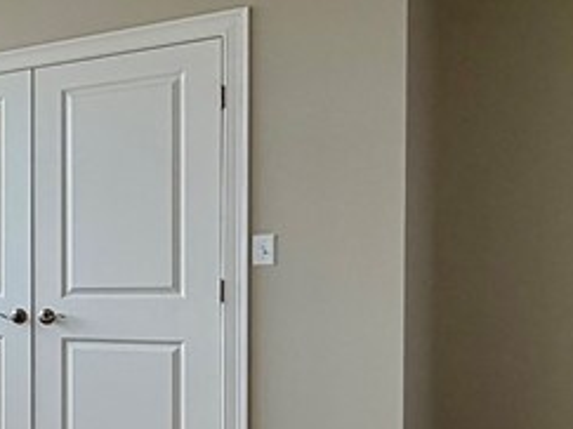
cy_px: 298
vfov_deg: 24.6
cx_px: -336
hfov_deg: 24.0
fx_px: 976
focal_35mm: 59
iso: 64
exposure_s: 1/465
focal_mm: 2.22
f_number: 2.2
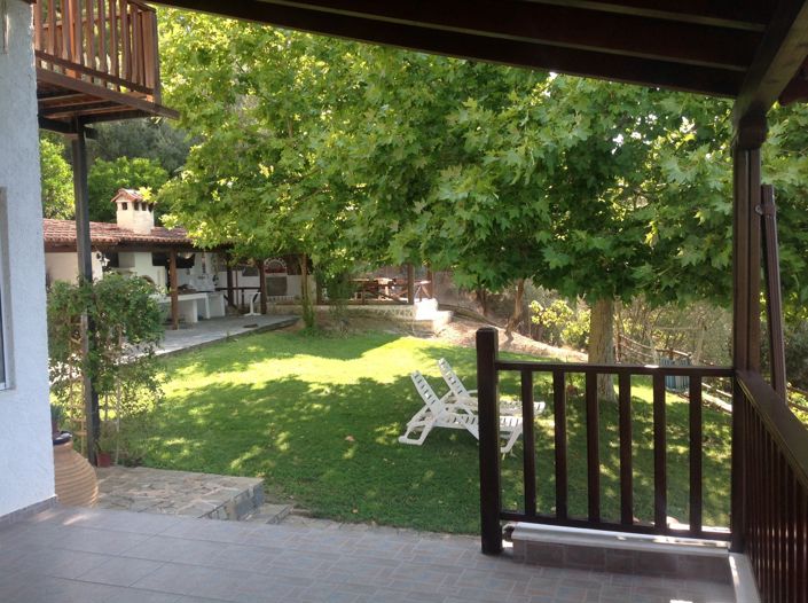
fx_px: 815
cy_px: 302
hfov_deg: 52.7
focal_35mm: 35
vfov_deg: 40.6
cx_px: 404
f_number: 2.4
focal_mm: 4.28
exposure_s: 1/252
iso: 50
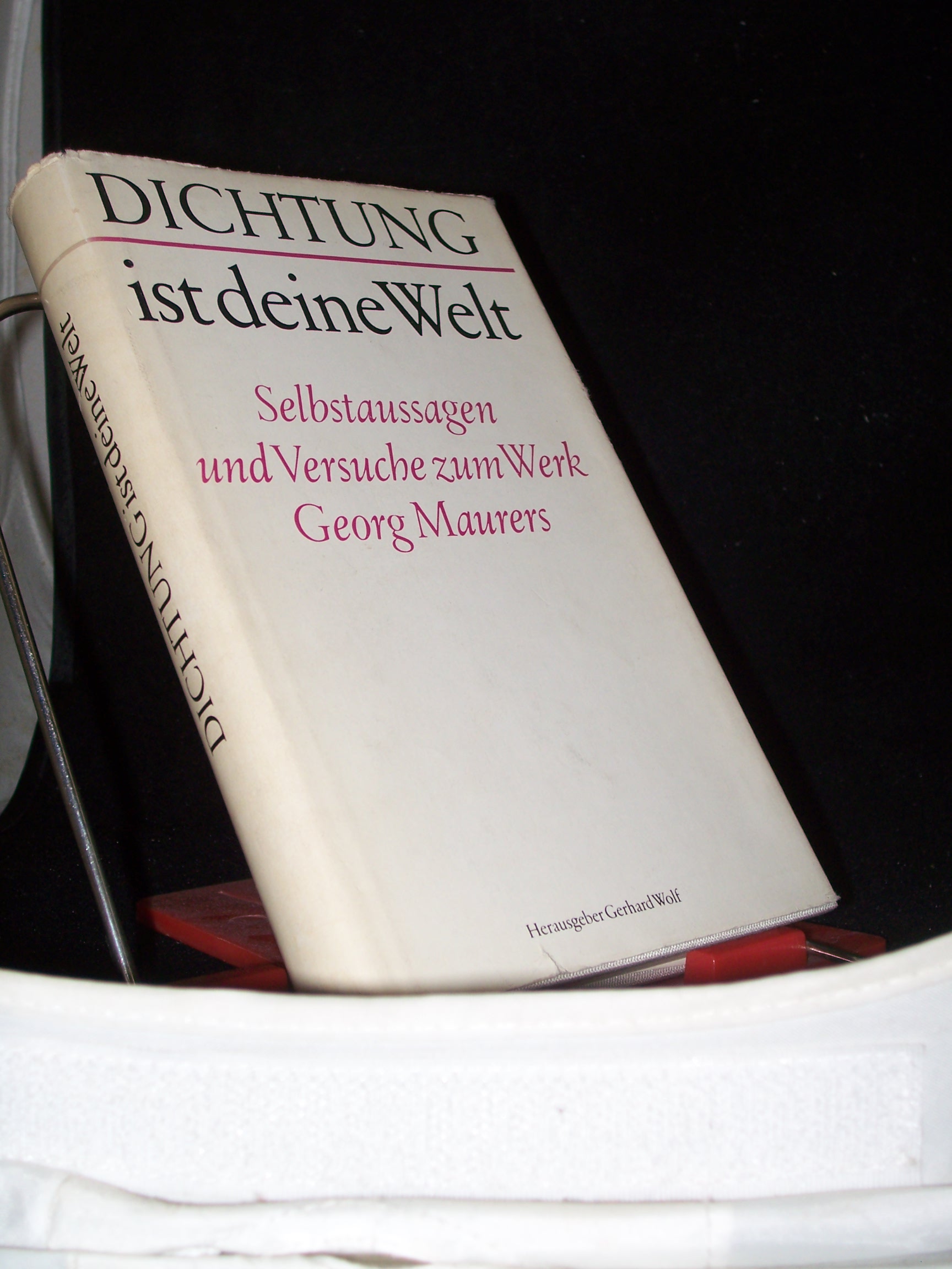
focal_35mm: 53
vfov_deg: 36.2
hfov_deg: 27.5
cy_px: 634
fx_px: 1943
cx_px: 476
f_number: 3.2
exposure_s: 1/80
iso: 80
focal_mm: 8.7
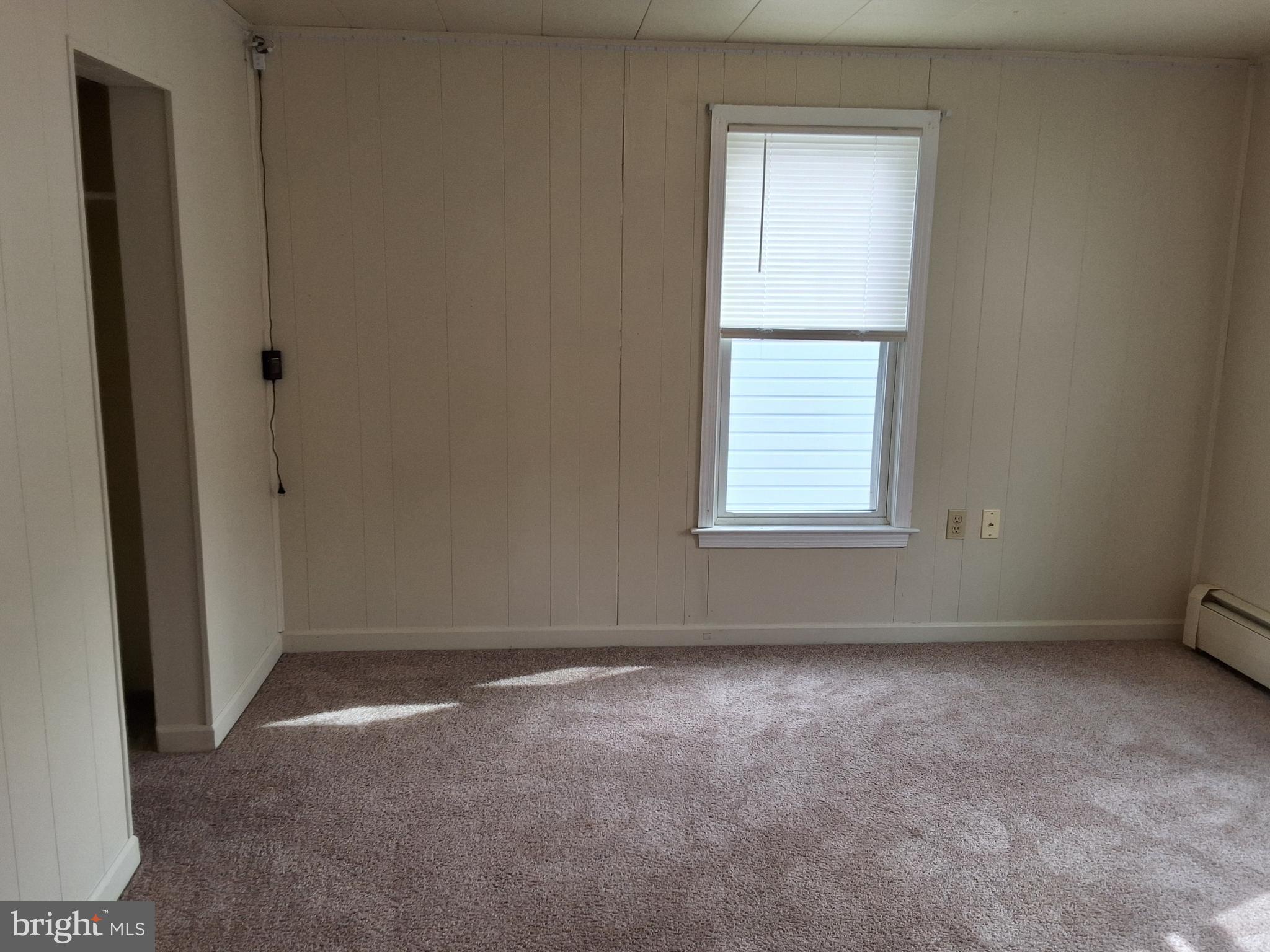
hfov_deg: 63.4
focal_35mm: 28
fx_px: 1027
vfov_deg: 49.7
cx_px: 635
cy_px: 476
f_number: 1.9
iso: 32
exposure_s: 1/130
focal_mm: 2.91
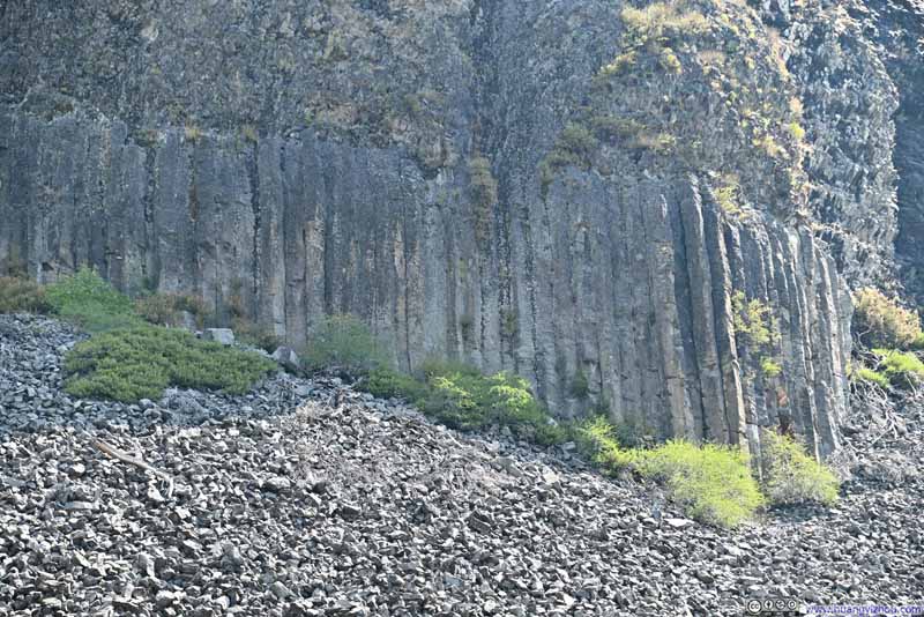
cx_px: 462
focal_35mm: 105
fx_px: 2696
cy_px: 308
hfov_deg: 19.4
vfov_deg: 13.1
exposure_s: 1/200
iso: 100
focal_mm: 105
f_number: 5
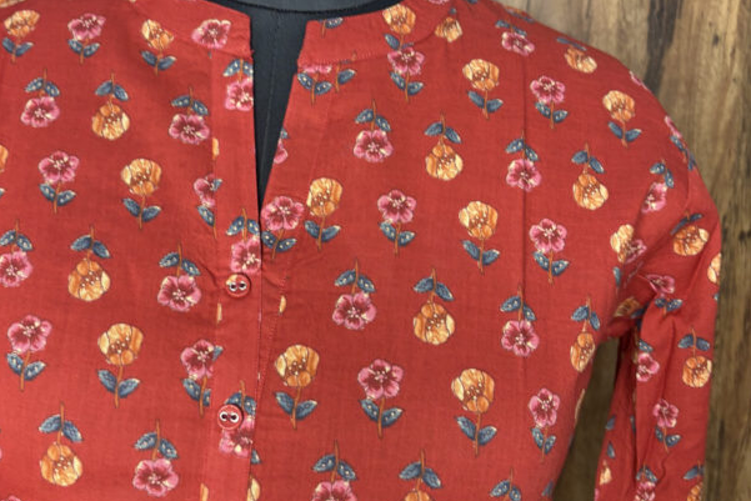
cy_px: 252
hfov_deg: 46.2
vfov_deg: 31.9
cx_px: 315
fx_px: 876
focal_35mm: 42
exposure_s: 1/50
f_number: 1.6
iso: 160
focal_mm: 5.96
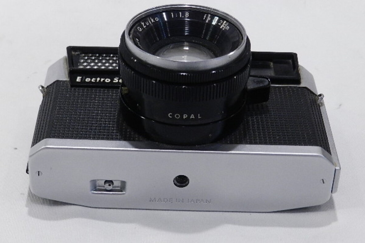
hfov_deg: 23.1
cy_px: 111
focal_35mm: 88
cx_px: 182
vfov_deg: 15.5
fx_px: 892
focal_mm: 14.9
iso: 800
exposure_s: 1/80
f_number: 4.4
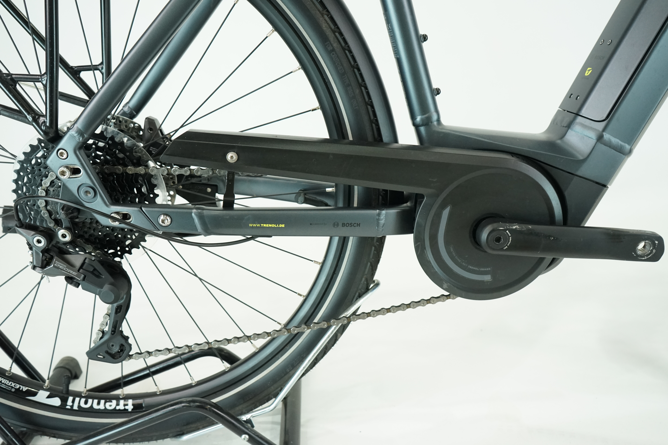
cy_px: 222
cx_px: 334
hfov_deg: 61.9
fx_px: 557
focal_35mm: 30
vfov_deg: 43.6
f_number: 5.6
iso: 2500
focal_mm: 30
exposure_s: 1/200
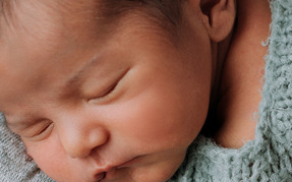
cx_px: 326
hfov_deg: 9.7
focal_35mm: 213
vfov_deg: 6.2
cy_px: 119
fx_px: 1694
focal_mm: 50
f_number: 2.8
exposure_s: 1/100
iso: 100
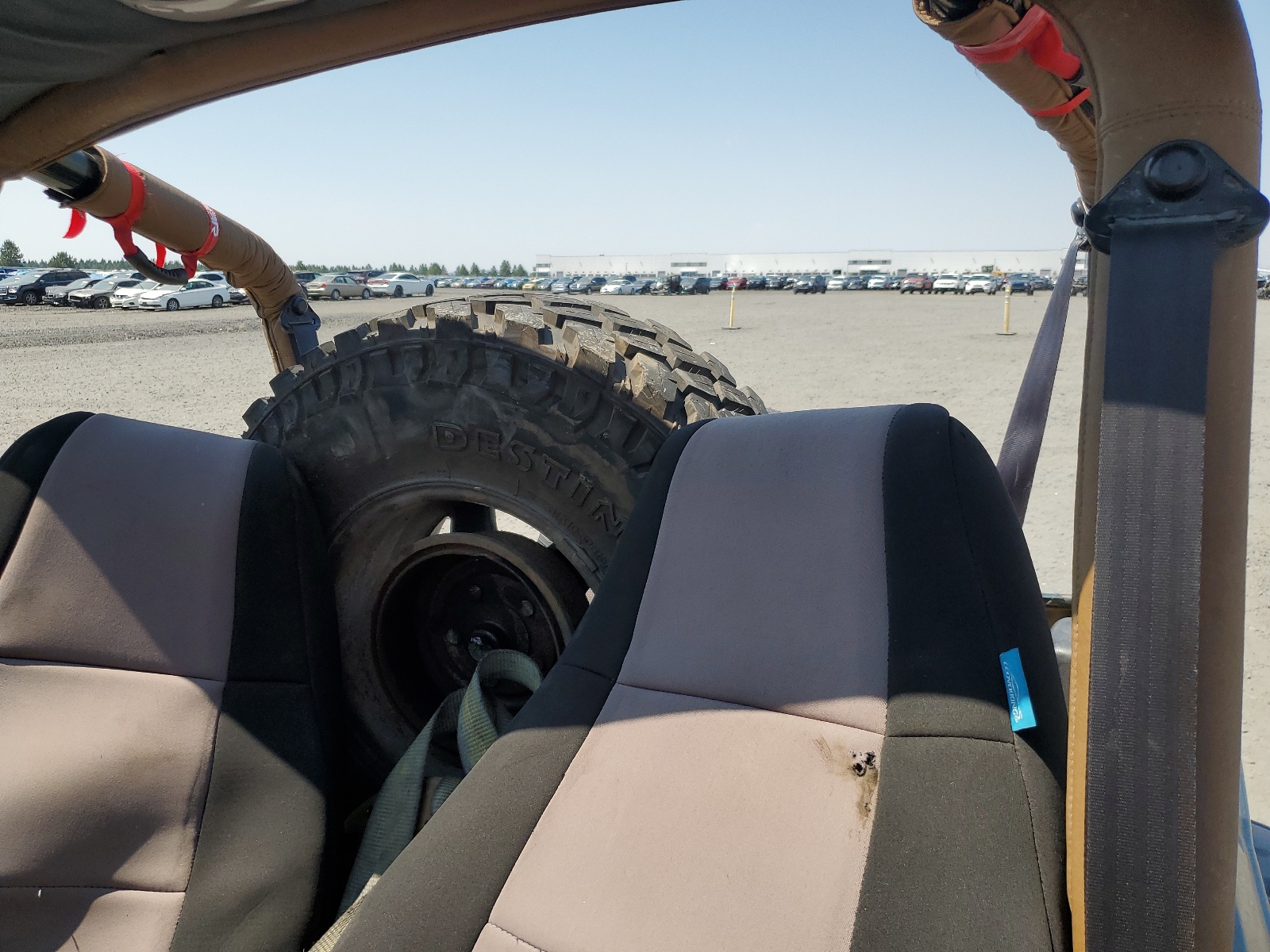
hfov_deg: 67.3
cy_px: 476
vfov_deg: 53.1
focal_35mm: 26
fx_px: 954
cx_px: 635
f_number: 1.5
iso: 50
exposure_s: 1/2500
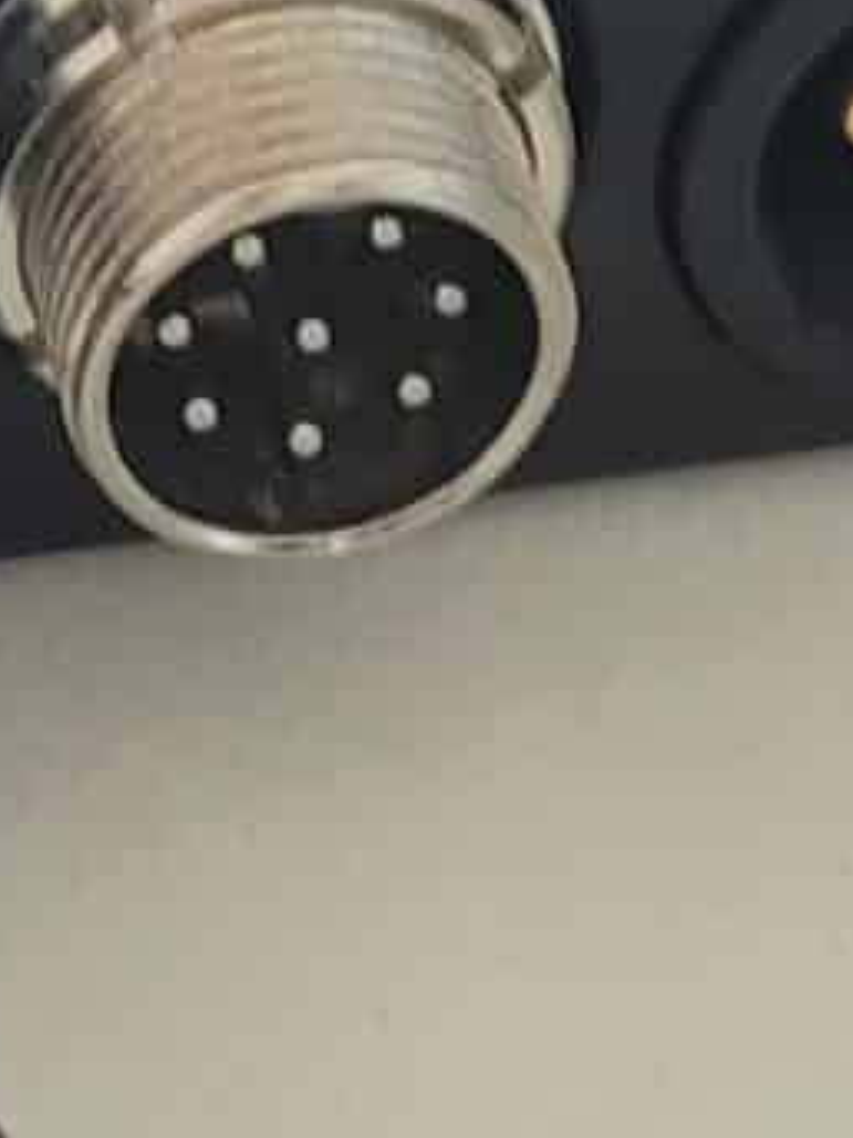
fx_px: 6378
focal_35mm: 194
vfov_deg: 7.7
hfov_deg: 7.5
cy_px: -3105
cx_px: -568
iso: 250
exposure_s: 1/40
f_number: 1.8
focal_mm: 5.4
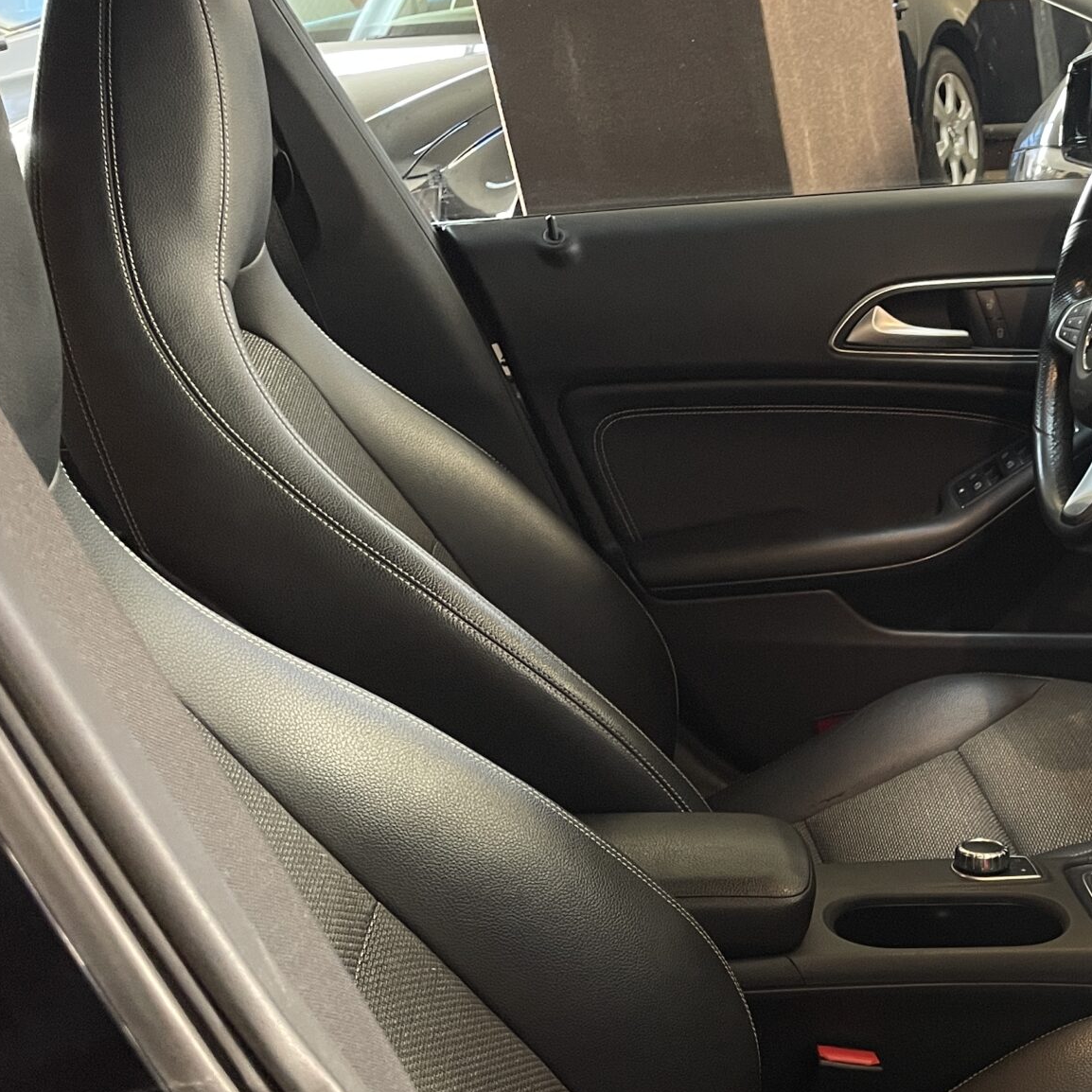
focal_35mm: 51
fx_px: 1820
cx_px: 1156
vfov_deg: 32.6
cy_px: 860
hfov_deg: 30.4
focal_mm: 4.2
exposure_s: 1/50
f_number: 1.6
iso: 200
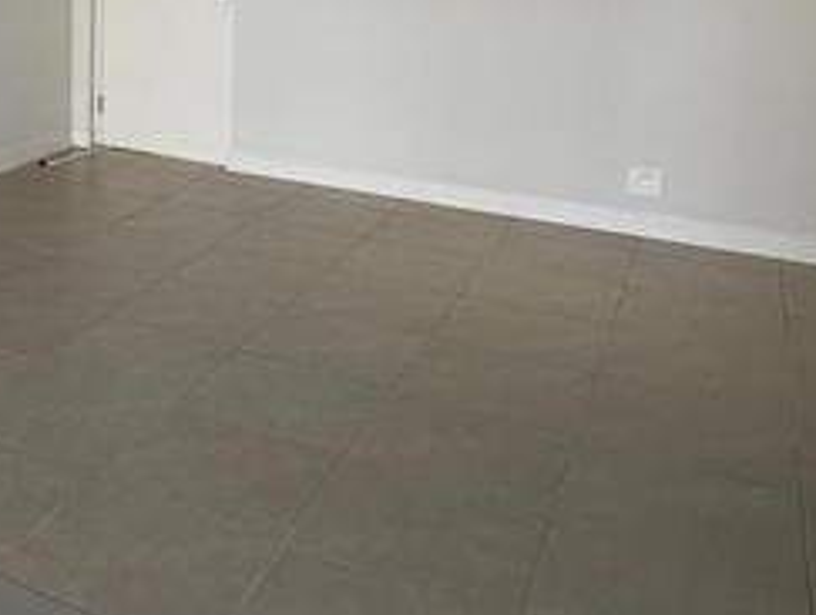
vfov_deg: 29.6
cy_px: 10
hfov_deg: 35.9
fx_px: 1086
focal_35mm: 46
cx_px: -54
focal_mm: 2.22
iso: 50
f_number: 2.2
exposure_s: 1/100
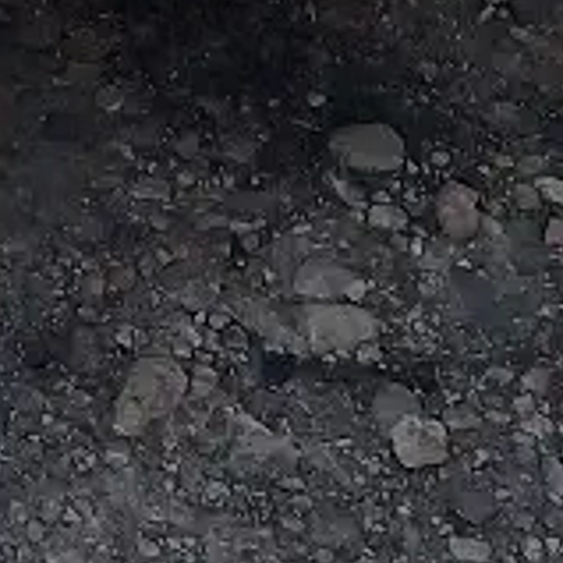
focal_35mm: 200
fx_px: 3680
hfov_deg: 8.4
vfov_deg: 7.5
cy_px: -1255
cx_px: -485
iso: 40
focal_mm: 4
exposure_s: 1/50
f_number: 1.8
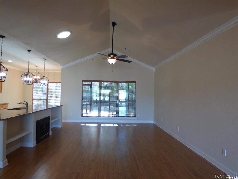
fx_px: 151
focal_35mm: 22
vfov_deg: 61.1
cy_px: 90
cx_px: 119
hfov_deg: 76.4
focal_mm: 3.88
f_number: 2.9
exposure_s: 1/60
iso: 250
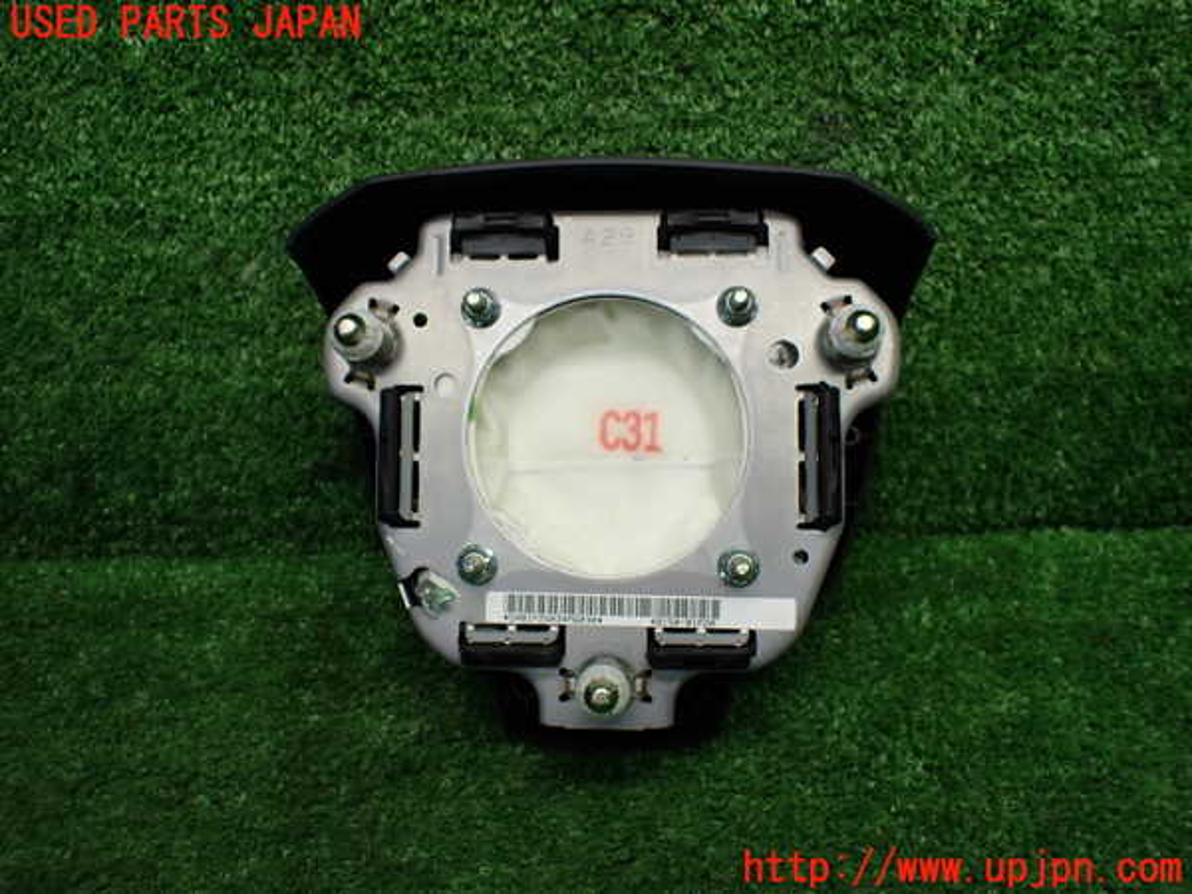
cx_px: 596
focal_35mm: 30
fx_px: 1033
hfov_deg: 60.0
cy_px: 447
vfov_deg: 46.8
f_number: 2.3
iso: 250
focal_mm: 5.4
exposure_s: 1/125
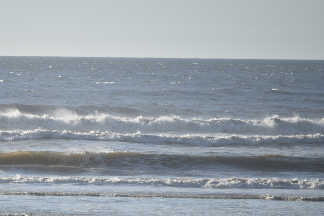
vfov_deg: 2.4
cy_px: 175
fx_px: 5083
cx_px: 67
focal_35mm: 565
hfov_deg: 3.6
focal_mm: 300
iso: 110
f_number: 5.6
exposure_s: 1/640
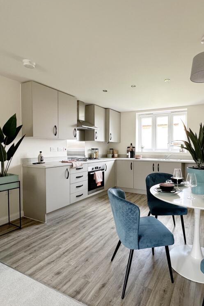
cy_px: 153
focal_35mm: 20
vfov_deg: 84.0
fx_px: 170
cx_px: 131
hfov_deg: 60.8
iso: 100
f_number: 2.2
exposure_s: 1/99
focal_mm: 2.22
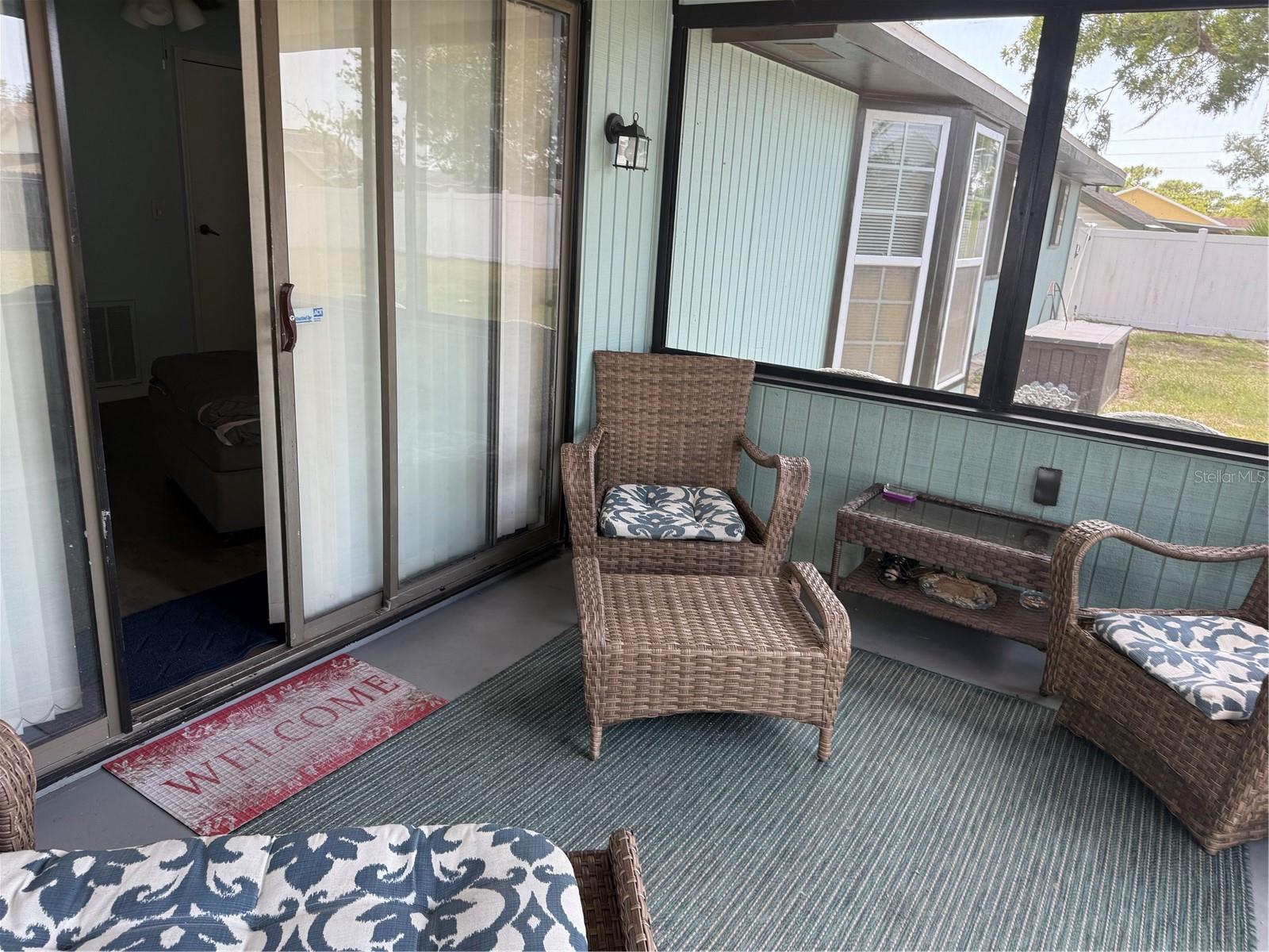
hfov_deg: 71.6
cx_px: 634
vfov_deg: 56.8
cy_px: 476
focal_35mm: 24
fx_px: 880
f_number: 1.78
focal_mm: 6.76
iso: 64
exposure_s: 1/176
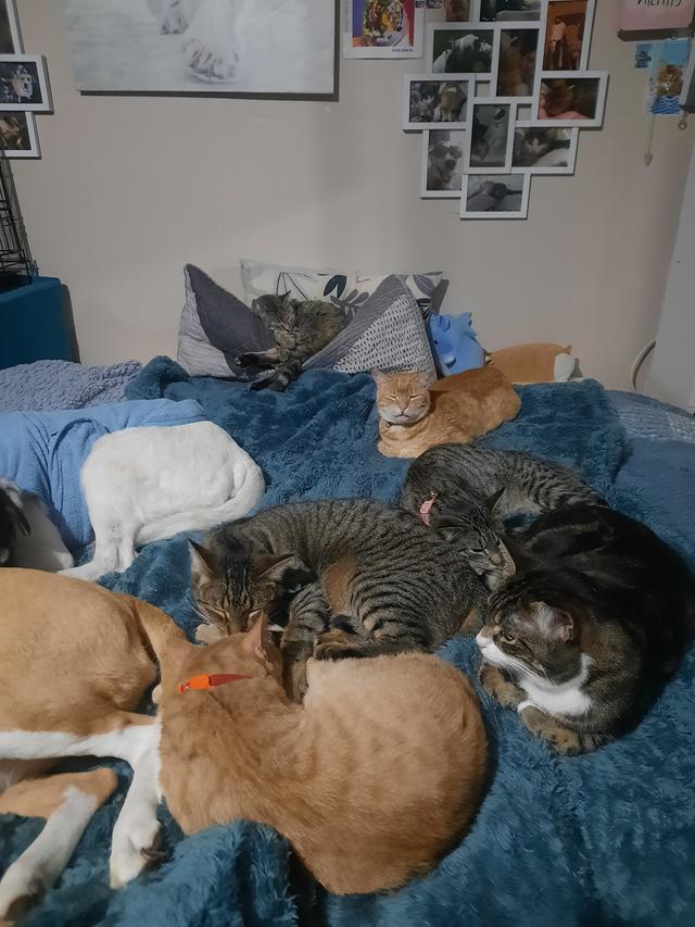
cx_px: 348
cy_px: 464
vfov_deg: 69.4
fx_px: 669
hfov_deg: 54.9
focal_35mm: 25
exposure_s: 1/17
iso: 1000
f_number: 2
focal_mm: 4.6
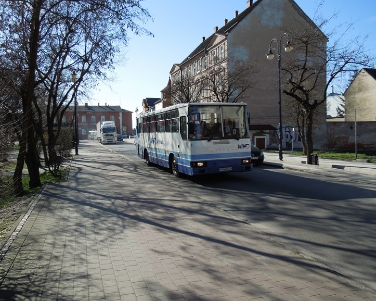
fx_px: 300
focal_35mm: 27
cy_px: 147
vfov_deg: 53.2
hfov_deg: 64.0
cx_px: 172
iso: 100
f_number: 3.3
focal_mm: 4.5
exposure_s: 1/800
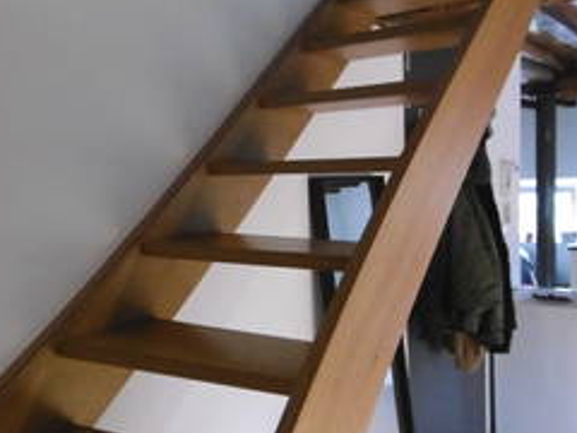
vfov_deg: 39.7
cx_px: 288
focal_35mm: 36
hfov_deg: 51.4
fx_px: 600
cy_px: 221
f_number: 3.1
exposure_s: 1/8
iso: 800
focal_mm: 4.3
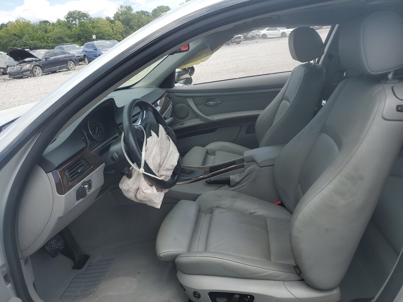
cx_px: 202
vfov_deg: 53.1
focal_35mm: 26
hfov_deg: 67.3
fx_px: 303
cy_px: 151
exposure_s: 1/1250
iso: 50
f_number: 1.5
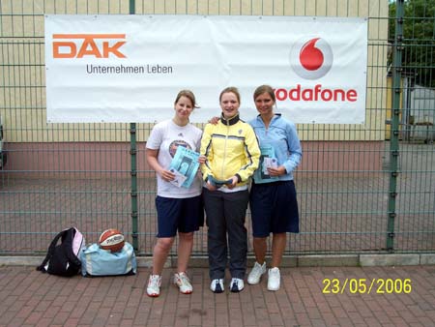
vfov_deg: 37.8
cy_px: 164
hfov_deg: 49.0
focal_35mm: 38
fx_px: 478
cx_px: 218
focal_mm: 8
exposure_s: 1/350
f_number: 4.8
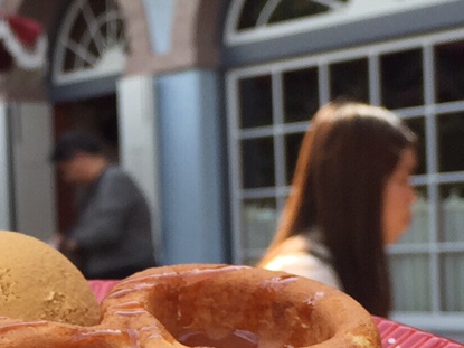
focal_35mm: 114
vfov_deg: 12.9
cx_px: -26
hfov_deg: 16.8
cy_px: 282
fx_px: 1528
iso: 32
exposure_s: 1/449
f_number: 2.2
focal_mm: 4.15
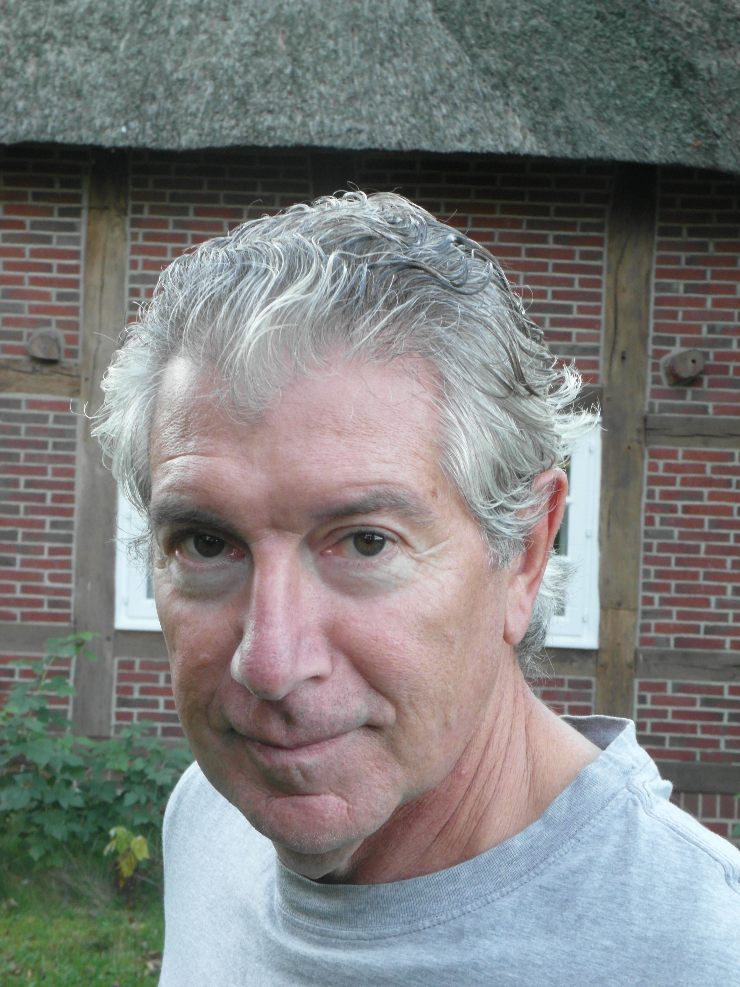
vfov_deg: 29.4
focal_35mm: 66
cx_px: 370
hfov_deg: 22.3
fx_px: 1881
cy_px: 494
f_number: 6.7
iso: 320
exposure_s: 1/30
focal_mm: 14.1
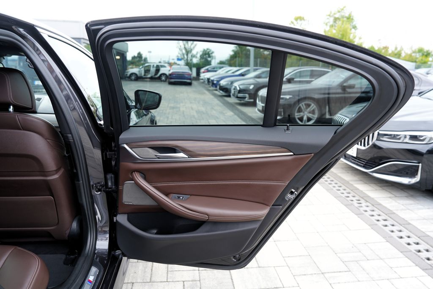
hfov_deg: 73.7
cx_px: 216
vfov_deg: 53.1
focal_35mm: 24
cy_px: 144
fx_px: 289
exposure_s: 1/60
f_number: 4
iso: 100
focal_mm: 24
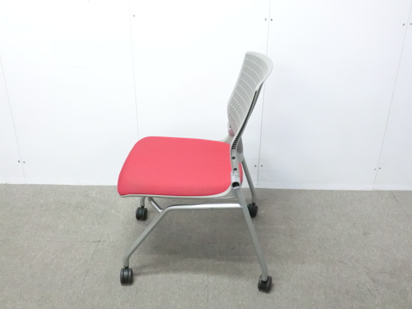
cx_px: 206
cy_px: 154
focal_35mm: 38
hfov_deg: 49.0
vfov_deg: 37.7
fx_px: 452
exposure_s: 1/30
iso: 800
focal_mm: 6.9
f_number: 3.9
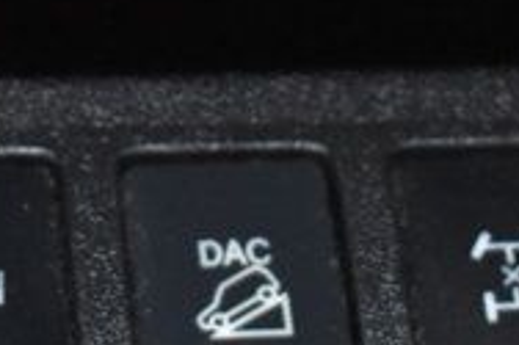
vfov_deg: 6.0
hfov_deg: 9.0
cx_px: 182
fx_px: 3298
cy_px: 149
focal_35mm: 229
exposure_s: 1/60
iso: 2200
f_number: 4.2
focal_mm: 28
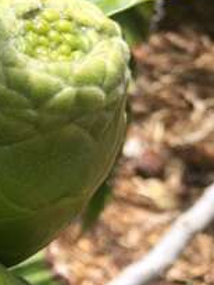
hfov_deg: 12.5
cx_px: -101
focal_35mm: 113
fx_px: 930
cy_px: 342
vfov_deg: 16.7
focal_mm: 4.15
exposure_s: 1/818
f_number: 2.2
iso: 25
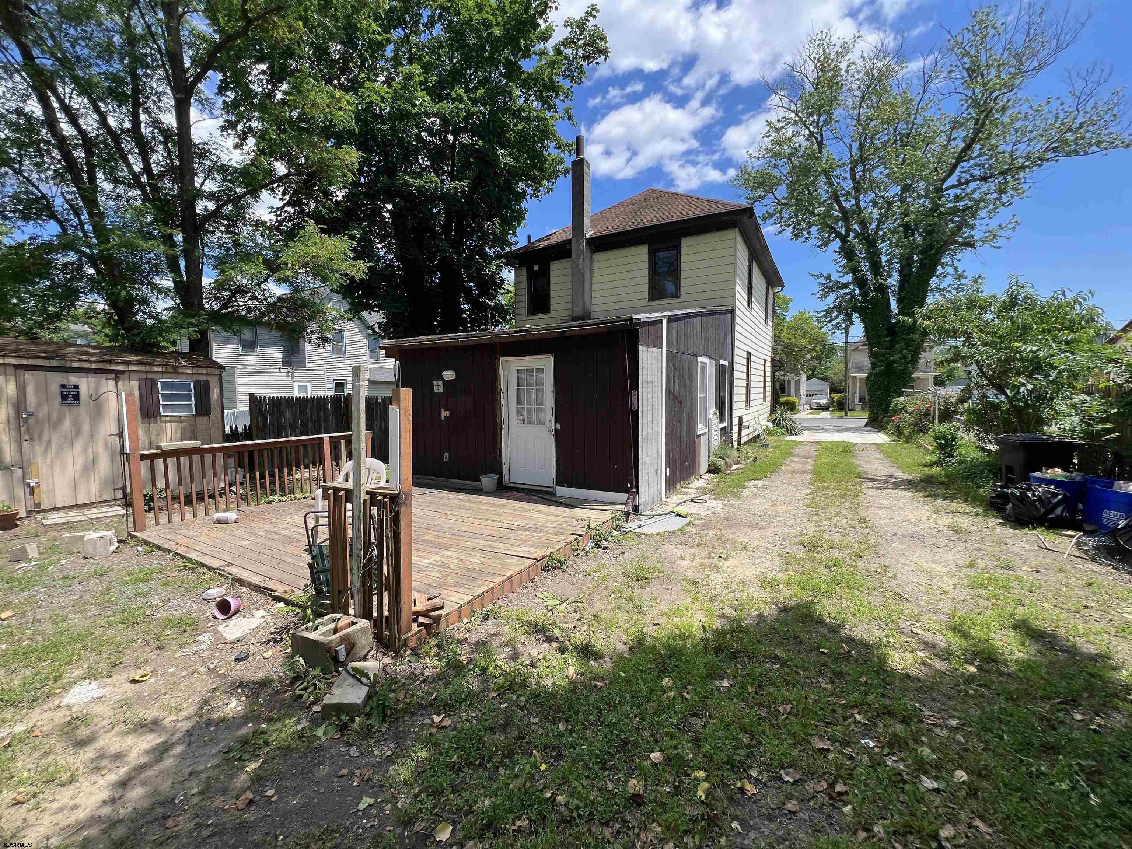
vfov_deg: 89.9
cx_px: 566
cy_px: 424
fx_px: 425
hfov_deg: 106.2
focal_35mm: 13
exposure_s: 1/896
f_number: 1.8
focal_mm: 1.57
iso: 32
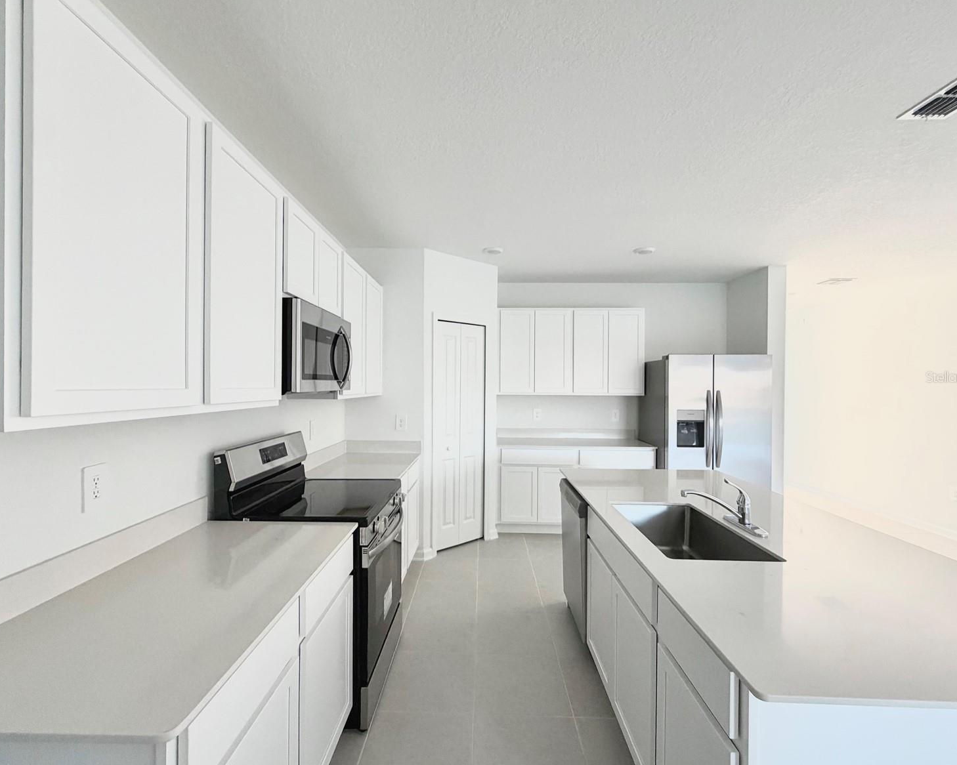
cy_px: 377
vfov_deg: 84.0
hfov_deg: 96.8
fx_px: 425
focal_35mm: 15
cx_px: 463
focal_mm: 2.22
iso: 320
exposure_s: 1/118
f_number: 2.2
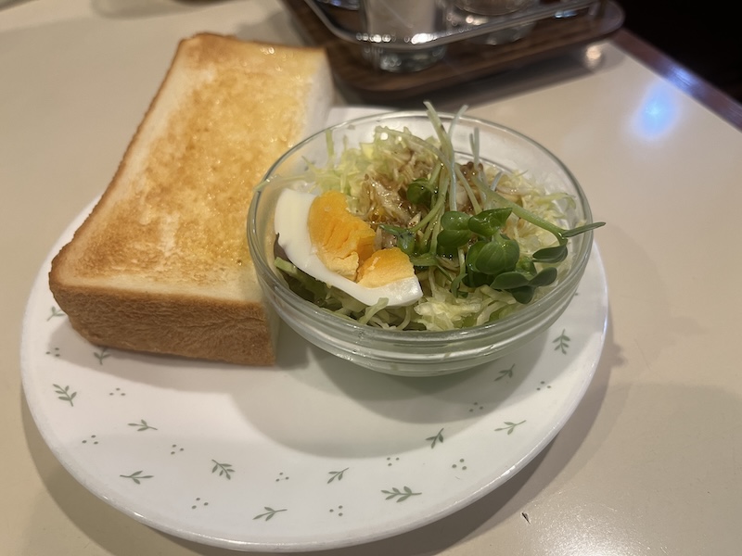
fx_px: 557
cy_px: 278
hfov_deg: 67.3
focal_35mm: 26
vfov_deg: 53.1
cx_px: 371
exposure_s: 1/60
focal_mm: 5.1
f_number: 1.6
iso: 125
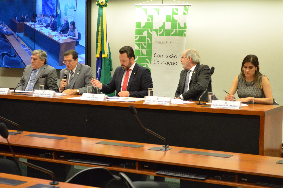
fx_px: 565
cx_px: 142
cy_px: 94
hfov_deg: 28.1
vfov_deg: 18.8
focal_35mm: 72
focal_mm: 48
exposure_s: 1/100
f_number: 5.3
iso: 1600
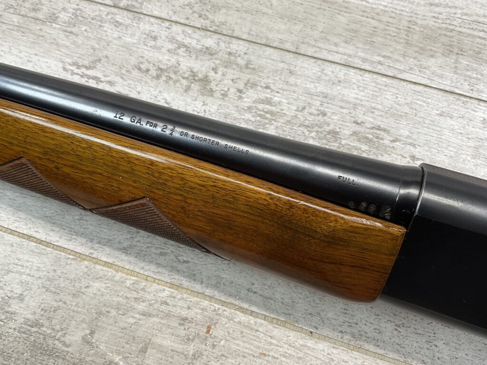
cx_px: 244
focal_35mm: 29
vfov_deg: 48.2
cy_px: 182
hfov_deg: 61.7
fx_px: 408
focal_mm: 3
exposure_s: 1/120
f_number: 1.8
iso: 25
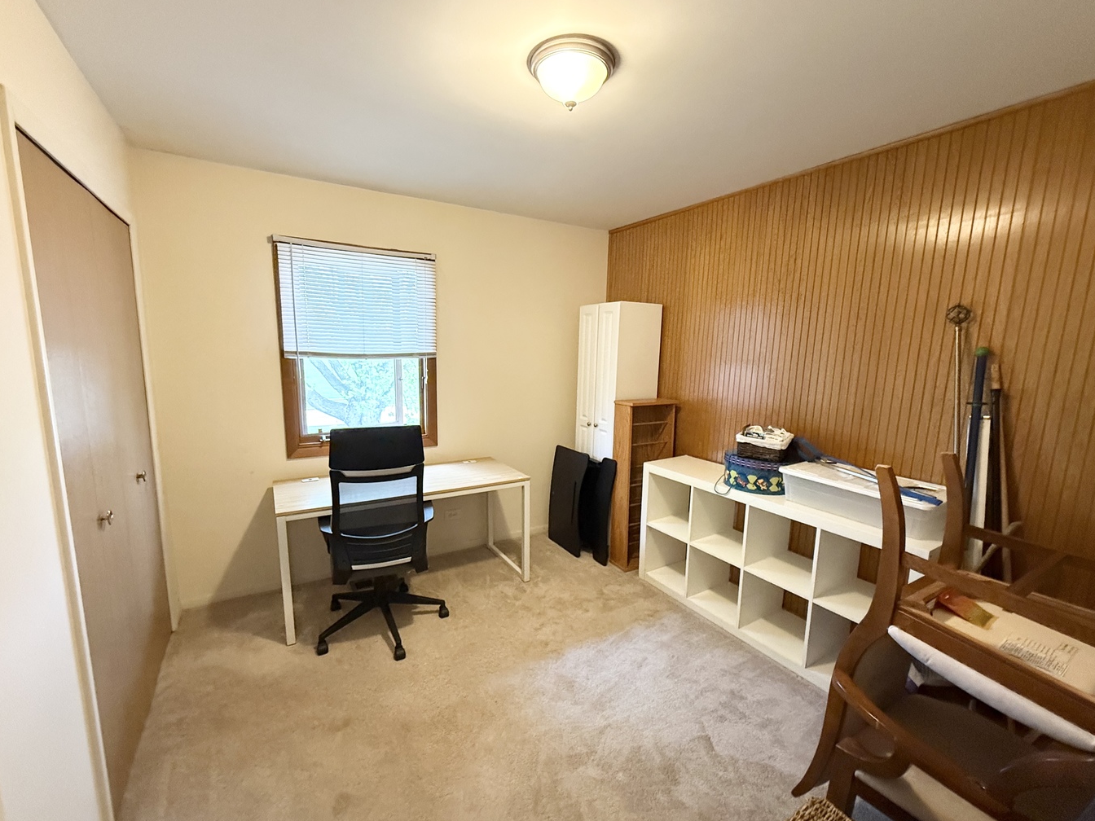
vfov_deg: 81.7
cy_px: 423
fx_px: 474
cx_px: 533
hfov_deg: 98.1
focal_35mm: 15
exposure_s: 1/60
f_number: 2.2
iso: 800
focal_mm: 2.22
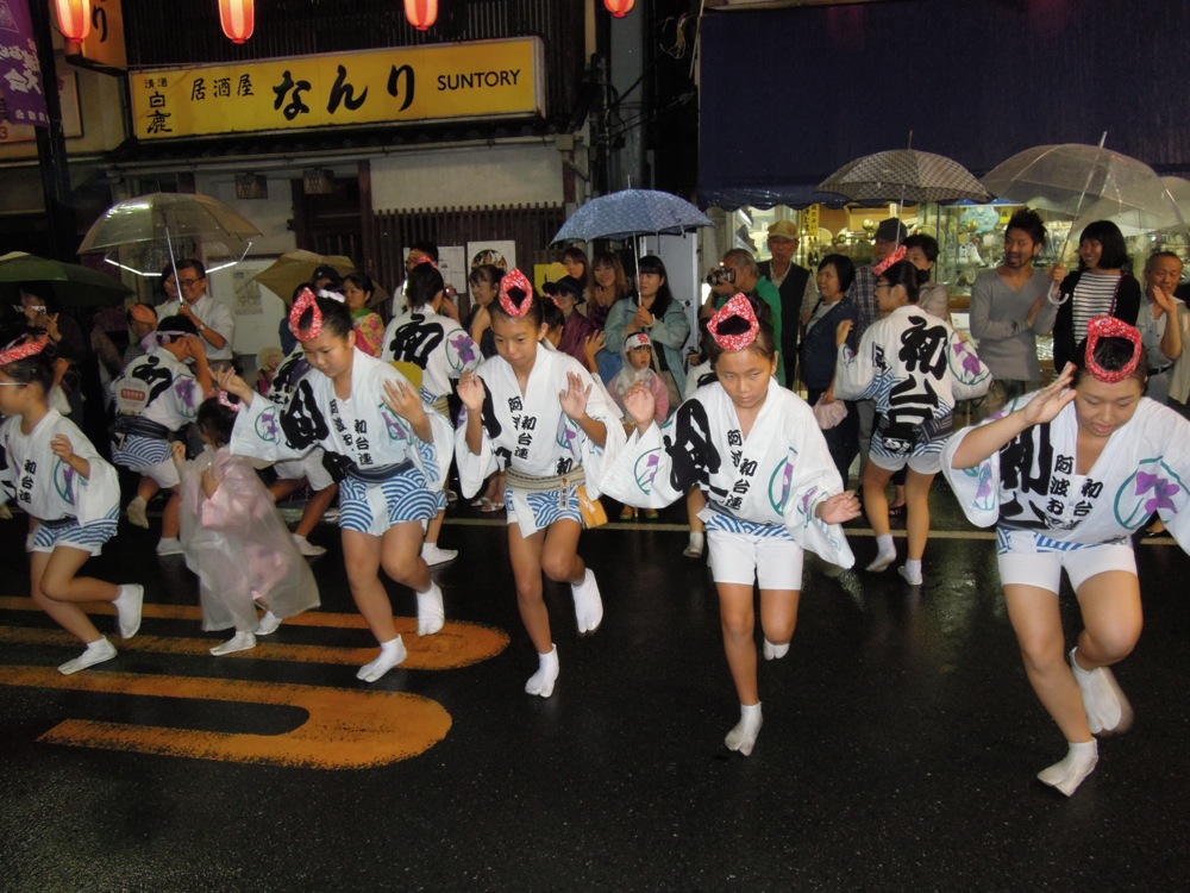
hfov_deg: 63.4
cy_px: 446
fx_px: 963
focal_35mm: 28
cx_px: 595
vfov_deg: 49.7
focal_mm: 5
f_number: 2.8
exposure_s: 1/30
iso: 360
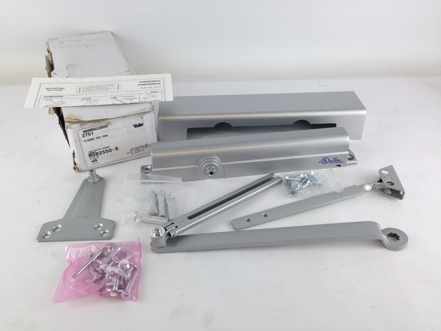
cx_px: 220
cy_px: 166
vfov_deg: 42.9
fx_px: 420
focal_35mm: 33
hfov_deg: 55.4
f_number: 2.4
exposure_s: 1/124
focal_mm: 4.12
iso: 50
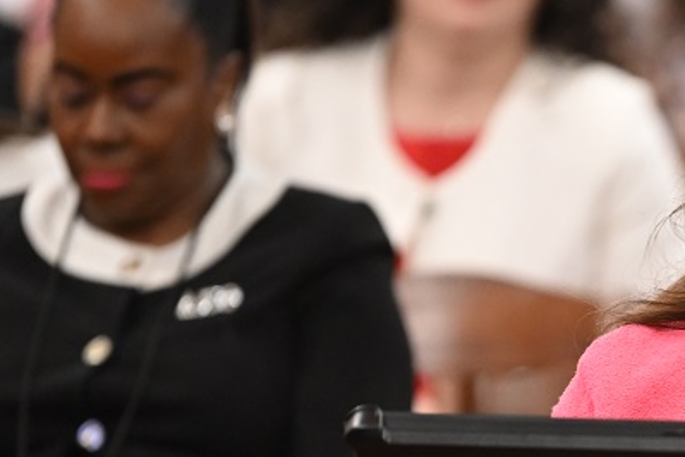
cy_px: 541
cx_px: 848
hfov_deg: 3.4
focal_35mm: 602
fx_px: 11454
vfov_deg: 2.3
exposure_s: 1/100
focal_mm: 200
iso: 3200
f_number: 2.8
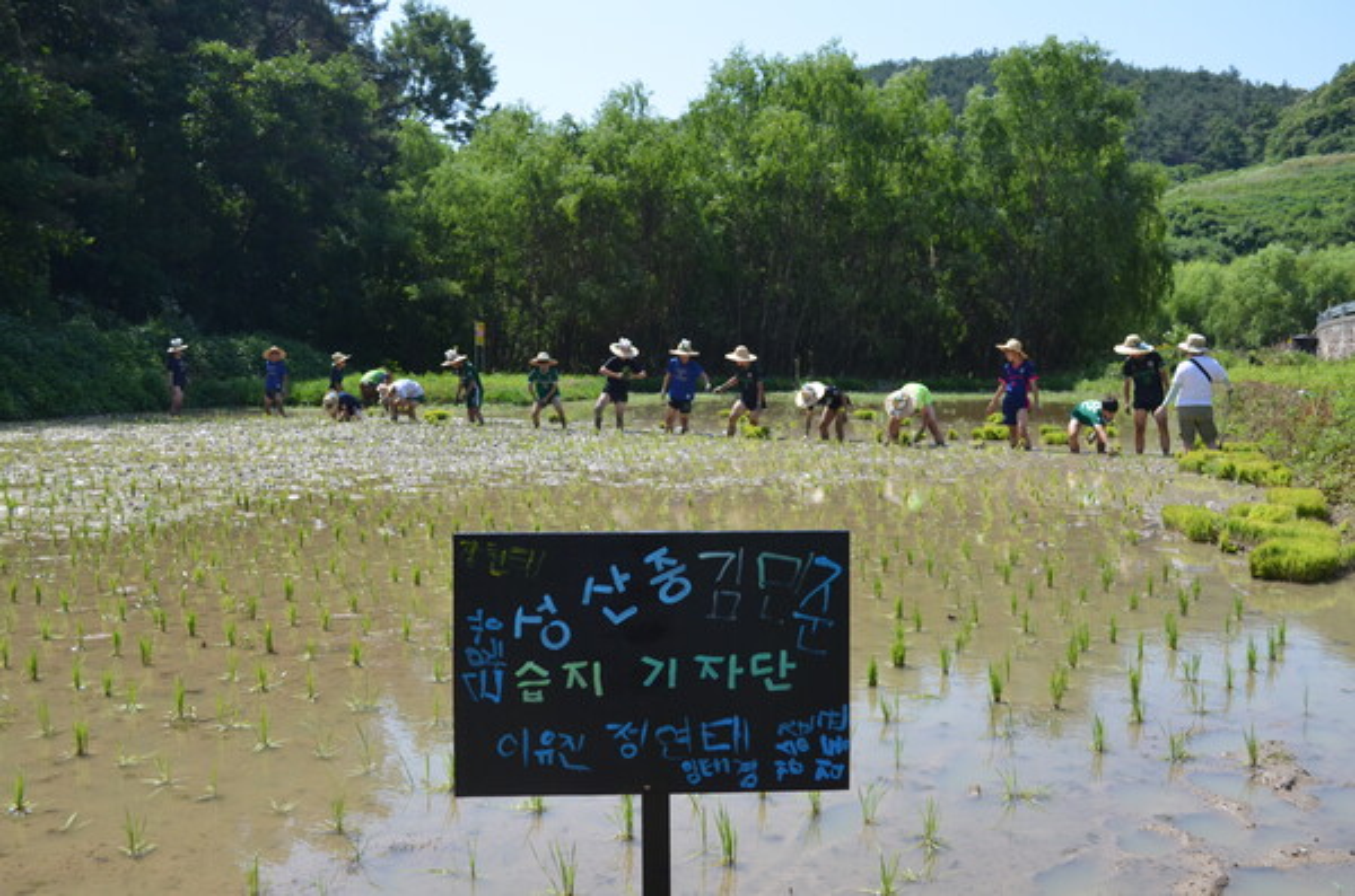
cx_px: 678
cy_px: 448
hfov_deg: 53.2
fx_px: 1352
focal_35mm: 36
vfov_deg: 36.7
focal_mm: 24
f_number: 5
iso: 640
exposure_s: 1/2000
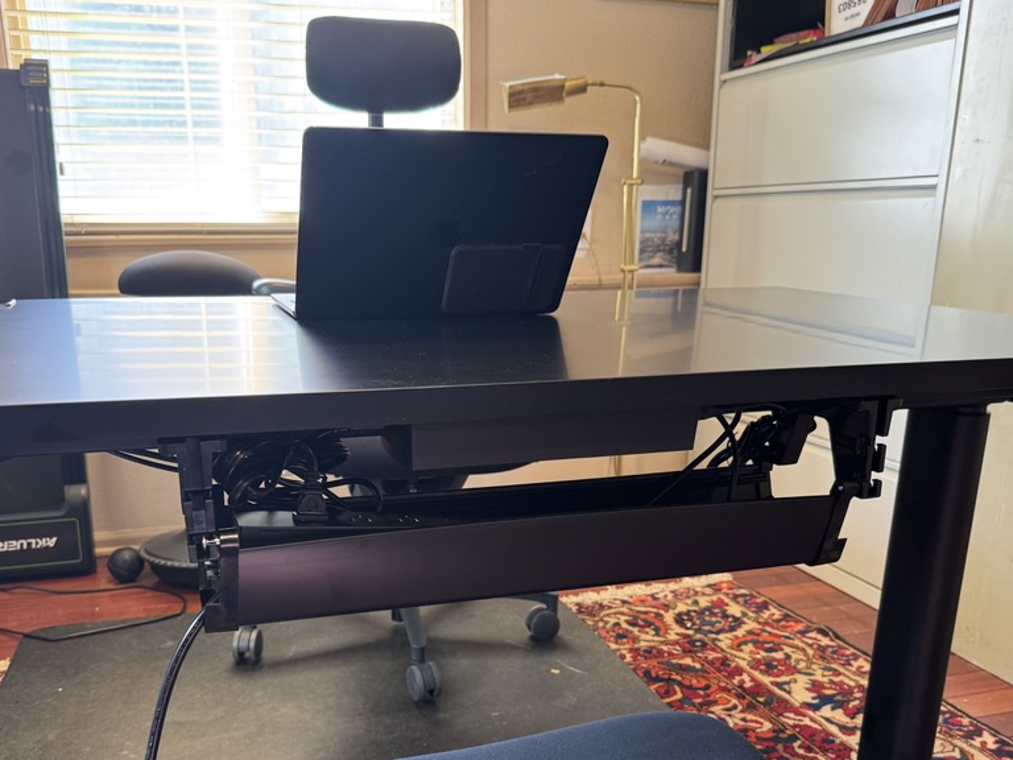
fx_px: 936
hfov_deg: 56.6
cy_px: 492
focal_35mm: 32
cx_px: 439
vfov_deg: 43.7
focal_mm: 6.76
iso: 160
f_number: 1.78
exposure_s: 1/60
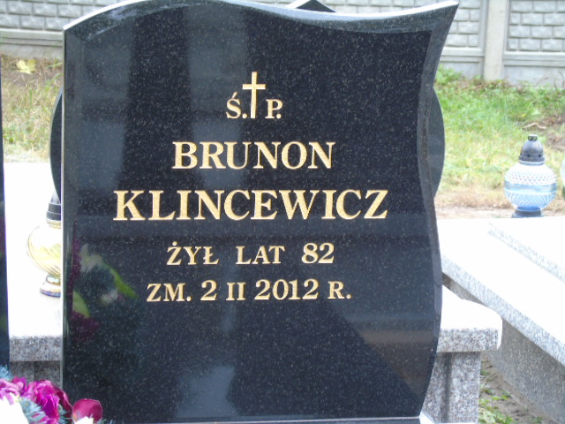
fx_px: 1763
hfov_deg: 18.2
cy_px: 212
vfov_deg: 13.7
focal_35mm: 108
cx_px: 282
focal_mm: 19
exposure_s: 1/30
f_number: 4.4
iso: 100
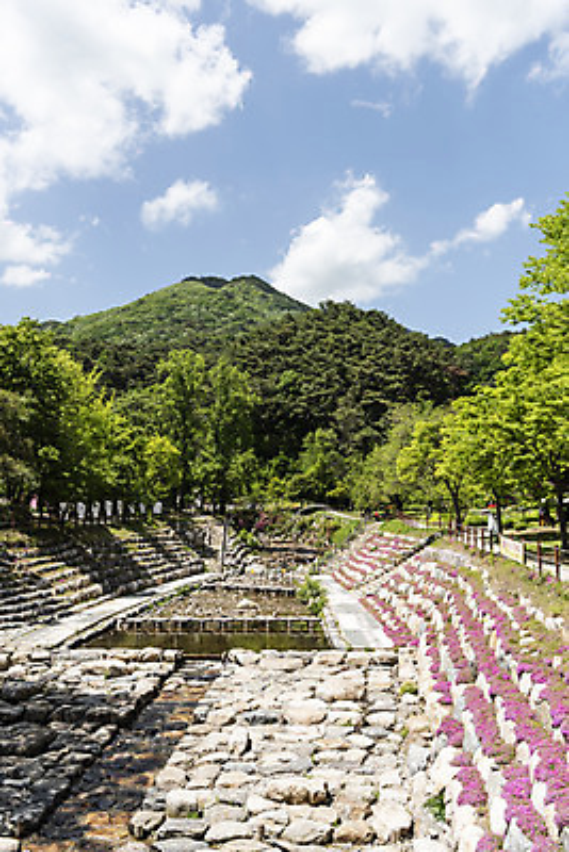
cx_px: 284
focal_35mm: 34
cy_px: 426
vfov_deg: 55.8
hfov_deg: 38.9
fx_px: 805
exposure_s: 1/4000
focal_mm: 34
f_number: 5
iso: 500
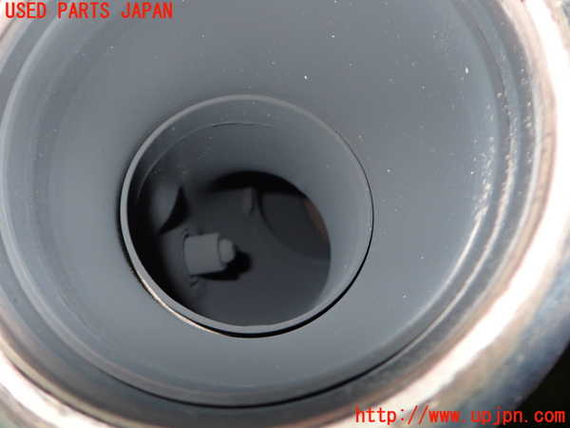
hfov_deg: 60.0
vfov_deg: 46.8
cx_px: 285
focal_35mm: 30
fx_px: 494
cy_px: 214
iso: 320
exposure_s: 1/30
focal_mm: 5.4
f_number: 6.3
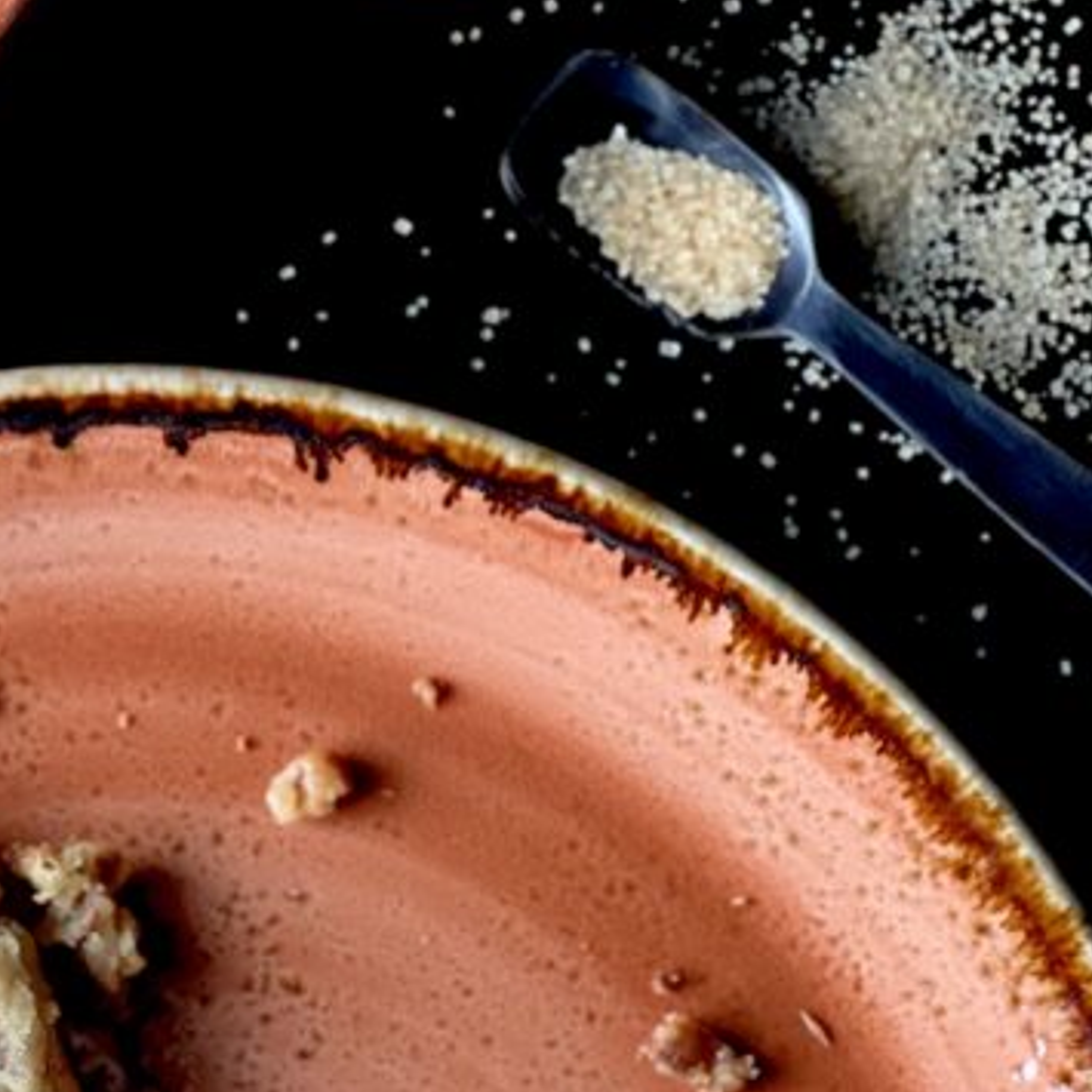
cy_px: 858
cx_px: 197
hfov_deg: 9.8
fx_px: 6353
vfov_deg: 9.8
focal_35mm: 178
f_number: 2.8
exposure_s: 1/115
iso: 250
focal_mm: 9
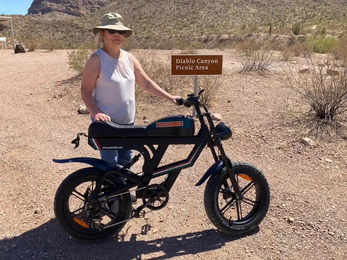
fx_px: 281
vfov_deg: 49.7
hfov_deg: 63.4
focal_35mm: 28
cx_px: 174
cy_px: 130
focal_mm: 3.99
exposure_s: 1/1473
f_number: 1.8
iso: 20
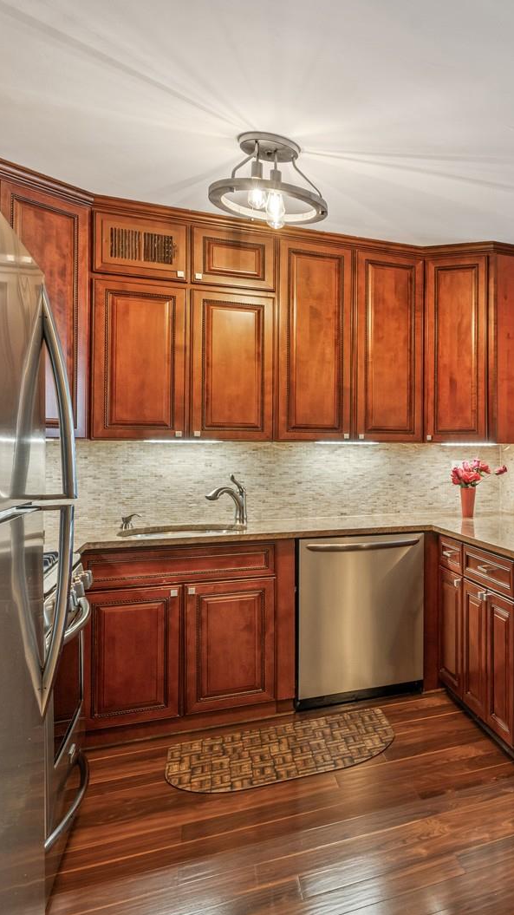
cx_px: 608
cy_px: 455
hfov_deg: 34.7
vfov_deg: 69.9
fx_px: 655
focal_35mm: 27
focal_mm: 17
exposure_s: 1/13
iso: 200
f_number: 8
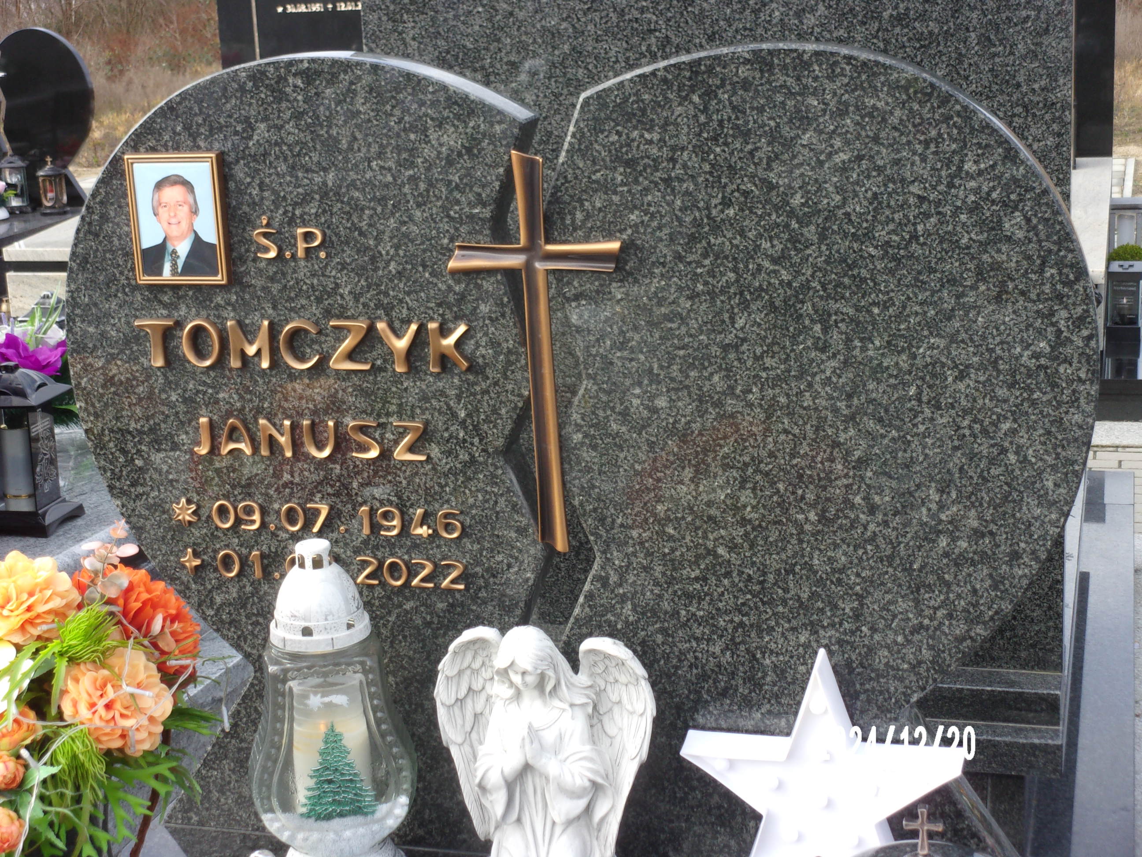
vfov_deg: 22.9
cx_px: 571
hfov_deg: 30.3
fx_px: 2111
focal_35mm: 64
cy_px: 428
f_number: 5.2
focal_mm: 11.5
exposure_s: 1/80
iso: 80
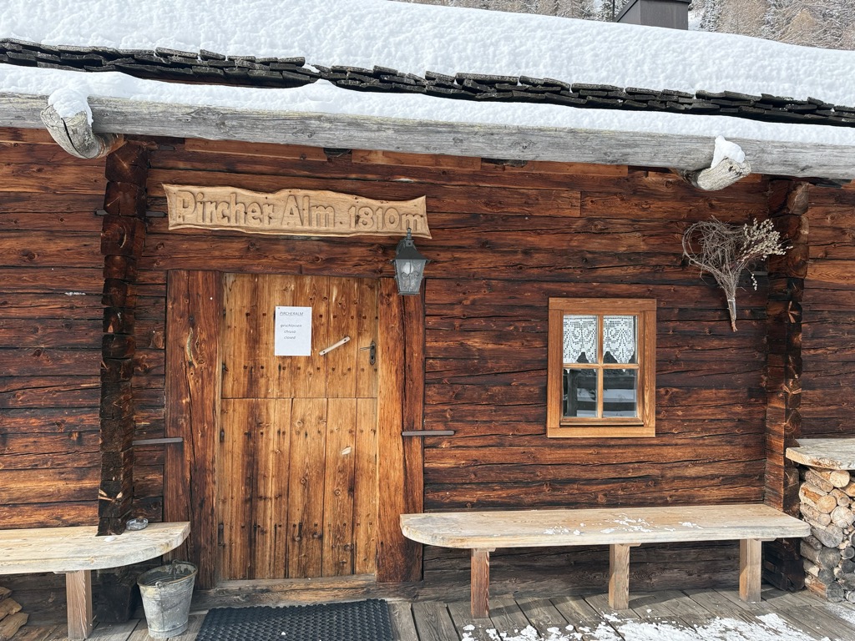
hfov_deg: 71.6
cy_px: 320
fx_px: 593
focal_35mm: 24
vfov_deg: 56.8
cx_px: 428
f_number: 1.78
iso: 100
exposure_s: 1/1174
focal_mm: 6.76
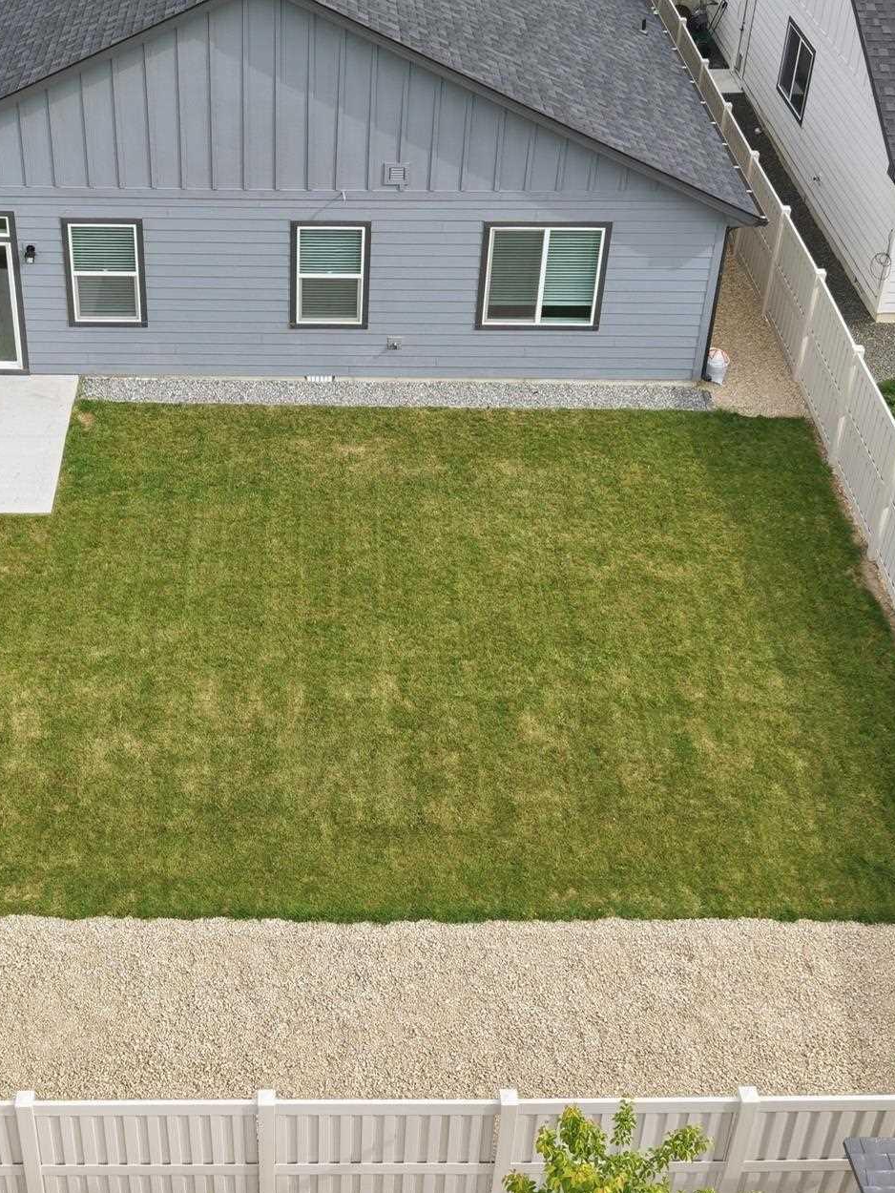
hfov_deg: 30.1
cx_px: 297
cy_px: 329
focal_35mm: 48
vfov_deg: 38.8
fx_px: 1654
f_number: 1.8
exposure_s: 1/1600
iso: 110
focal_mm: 8.7
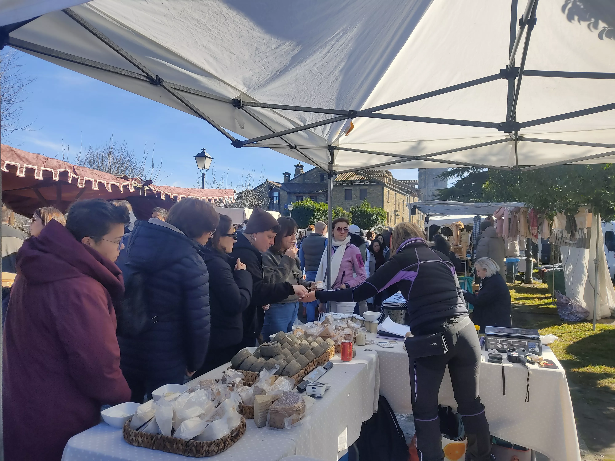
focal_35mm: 26
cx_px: 308
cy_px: 230
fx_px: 462
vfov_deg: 53.1
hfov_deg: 67.3
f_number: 1.79
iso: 100
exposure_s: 1/891
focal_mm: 4.74
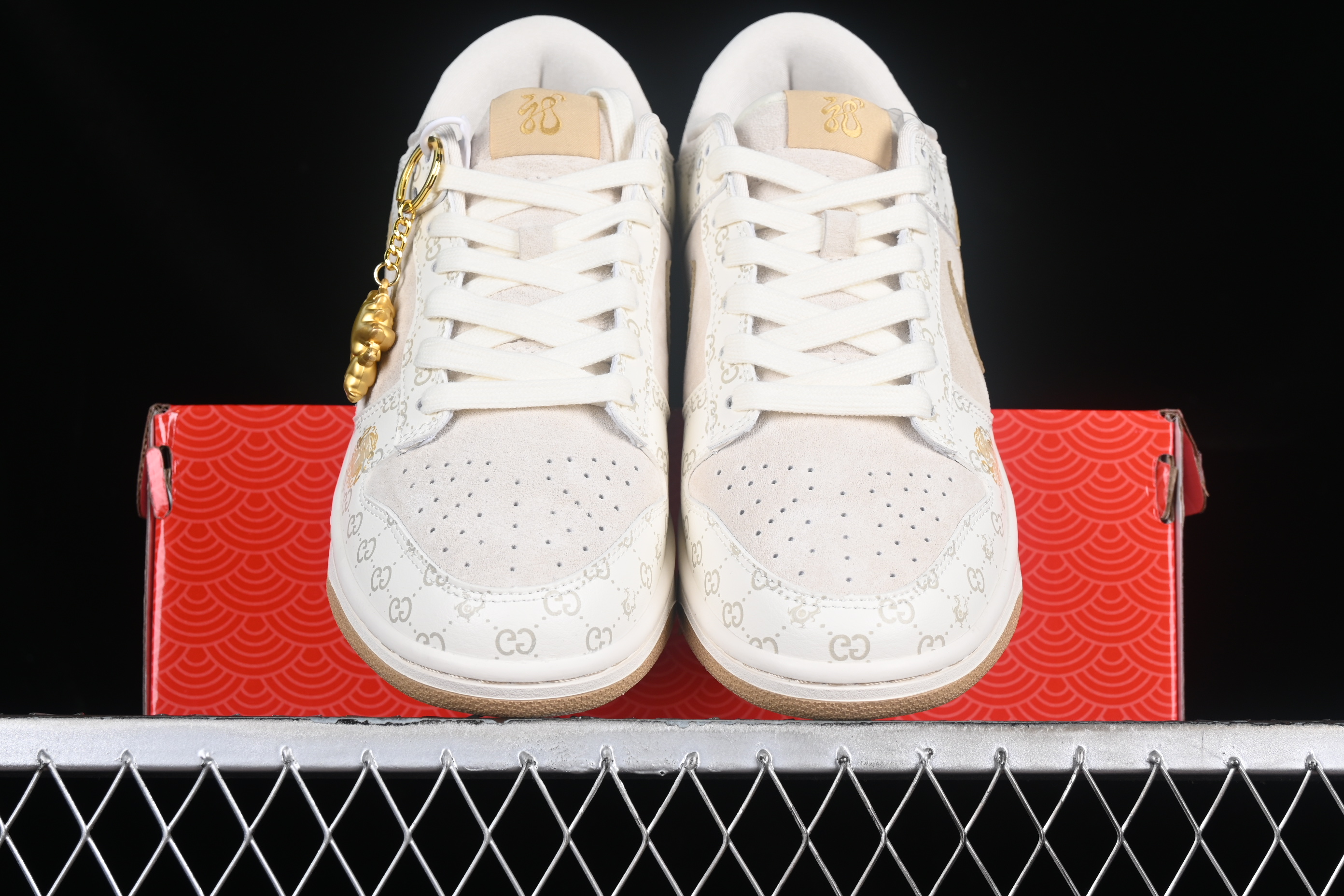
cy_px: 448
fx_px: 2800
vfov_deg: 18.2
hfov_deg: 27.0
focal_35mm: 75
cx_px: 672
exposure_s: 1/80
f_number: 8
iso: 160
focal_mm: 50
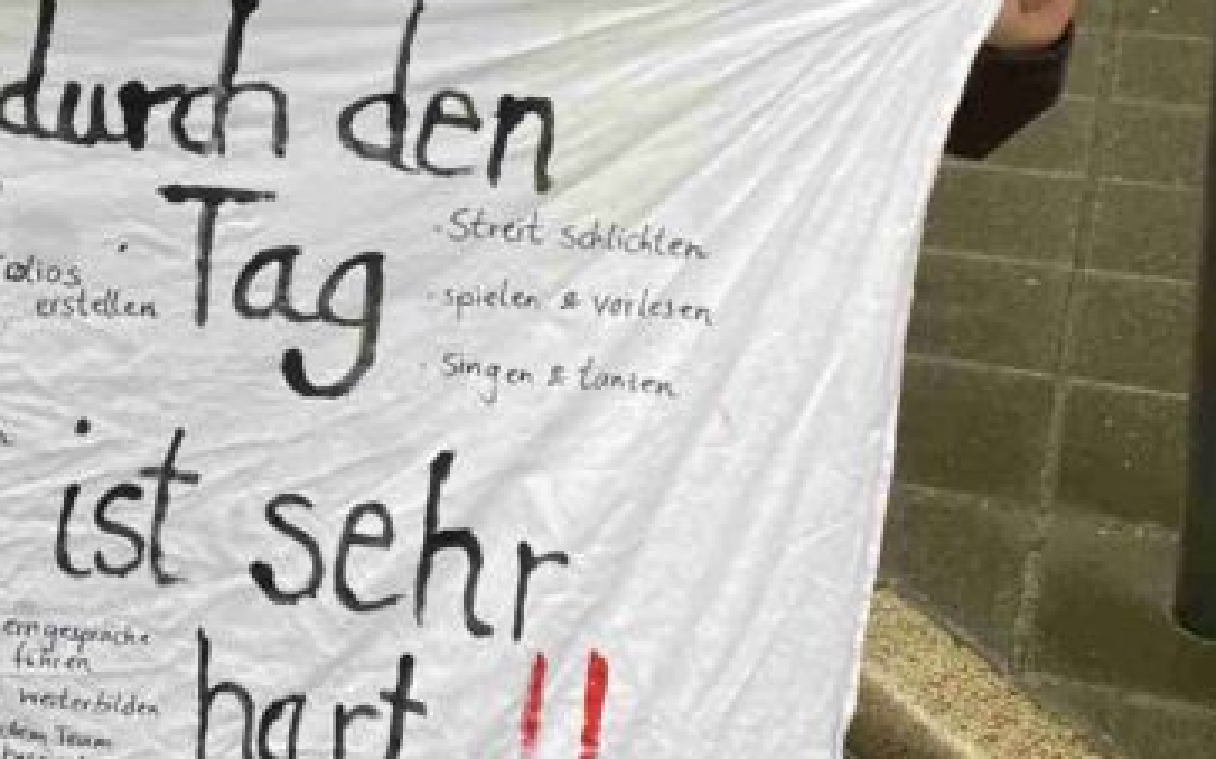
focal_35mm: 70
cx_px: -181
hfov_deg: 26.6
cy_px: -171
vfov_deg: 17.6
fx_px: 2319
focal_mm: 4.25
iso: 64
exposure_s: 1/121
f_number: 1.8
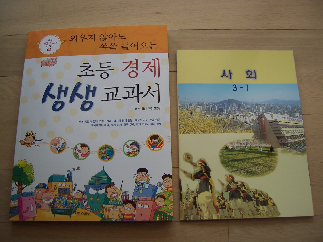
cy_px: 121
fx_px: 336
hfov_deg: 51.4
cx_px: 162
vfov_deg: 39.7
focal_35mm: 36
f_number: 3
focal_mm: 6
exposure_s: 1/90
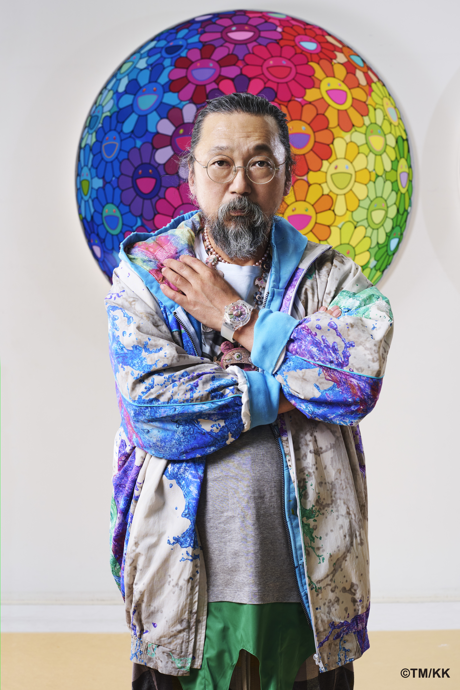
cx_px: 230
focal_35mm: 50
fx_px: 958
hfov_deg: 27.0
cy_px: 345
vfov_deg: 39.6
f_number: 8
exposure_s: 1/200
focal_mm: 50
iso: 400
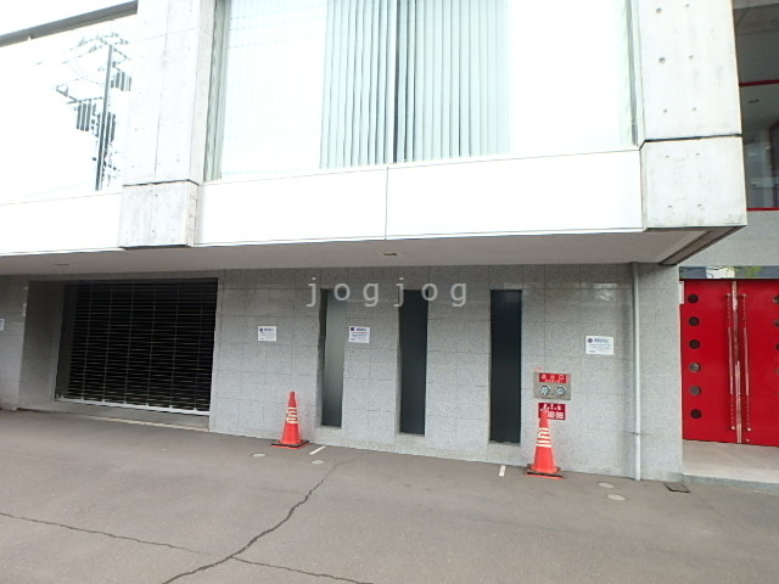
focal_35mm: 21
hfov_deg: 79.0
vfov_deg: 63.4
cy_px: 292
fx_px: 473
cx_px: 390
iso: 125
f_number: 3.5
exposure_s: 1/125
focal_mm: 3.7
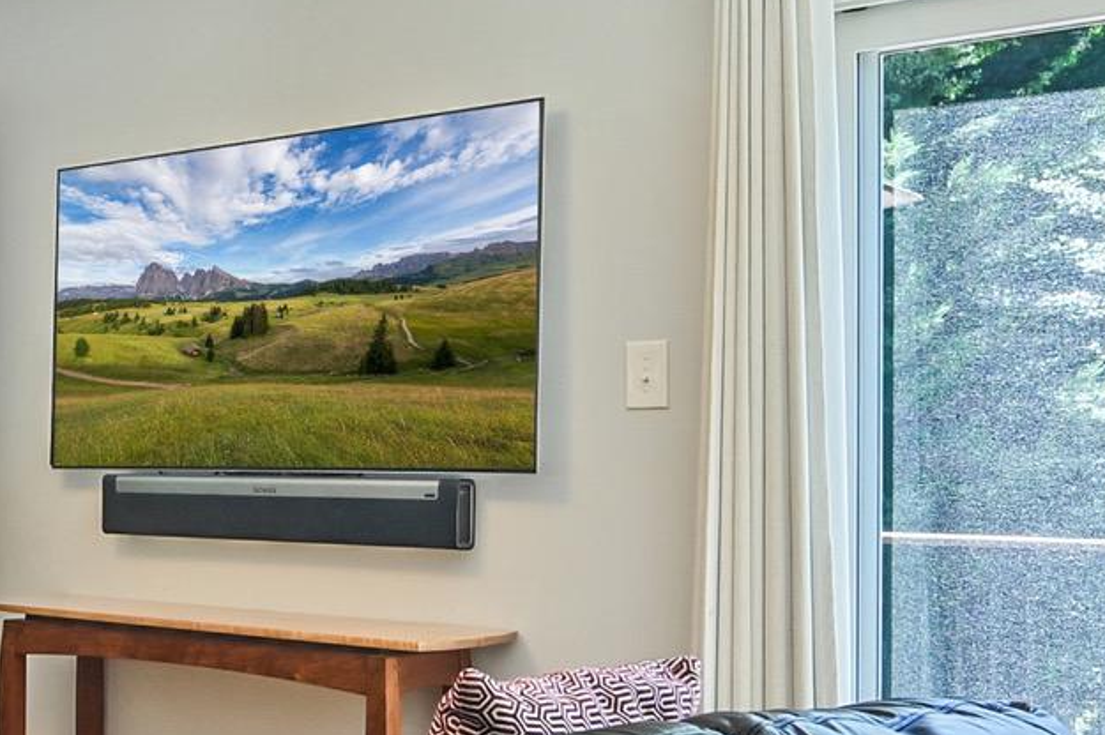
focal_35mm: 59
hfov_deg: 29.7
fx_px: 1810
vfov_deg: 22.9
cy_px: 451
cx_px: -177
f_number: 8
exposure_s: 1/3
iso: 200
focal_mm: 12
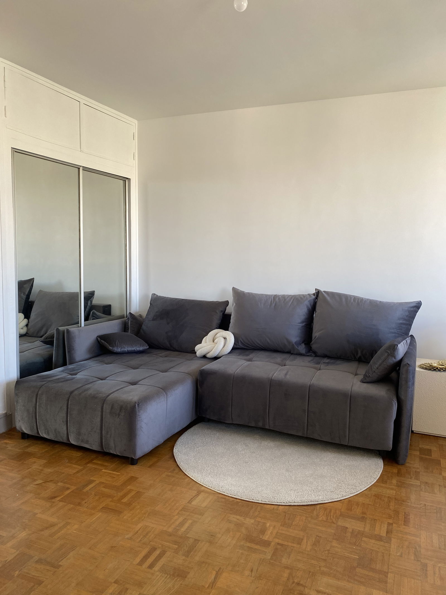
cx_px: 223
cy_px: 298
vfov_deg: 67.3
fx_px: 447
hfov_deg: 53.1
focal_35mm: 26
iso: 80
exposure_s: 1/122
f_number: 1.8
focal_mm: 4.25
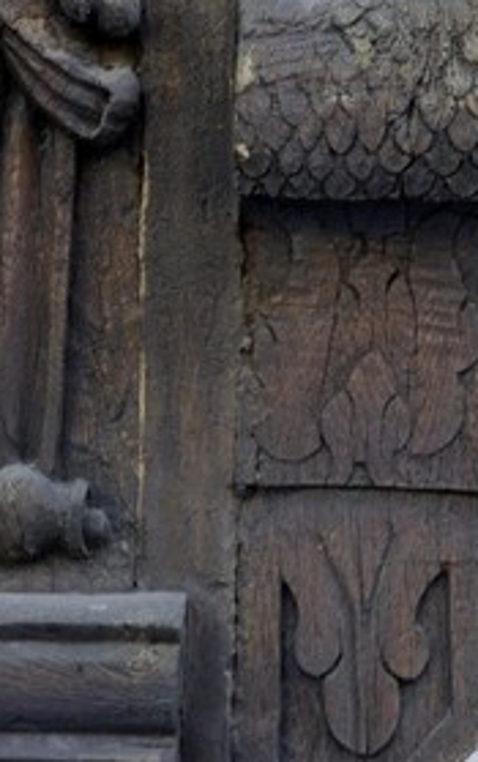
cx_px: 1175
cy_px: -1379
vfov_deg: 2.0
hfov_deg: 1.3
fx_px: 21226
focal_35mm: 1021
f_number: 7.1
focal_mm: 175
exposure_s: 1/200
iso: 400
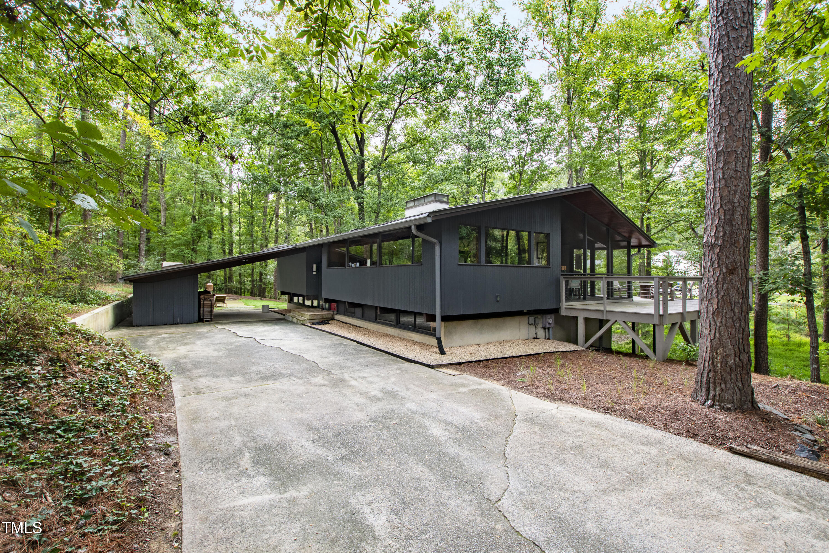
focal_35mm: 15
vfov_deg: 77.3
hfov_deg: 100.4
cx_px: 414
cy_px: 276
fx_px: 345
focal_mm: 10
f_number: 8
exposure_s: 1/13
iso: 320
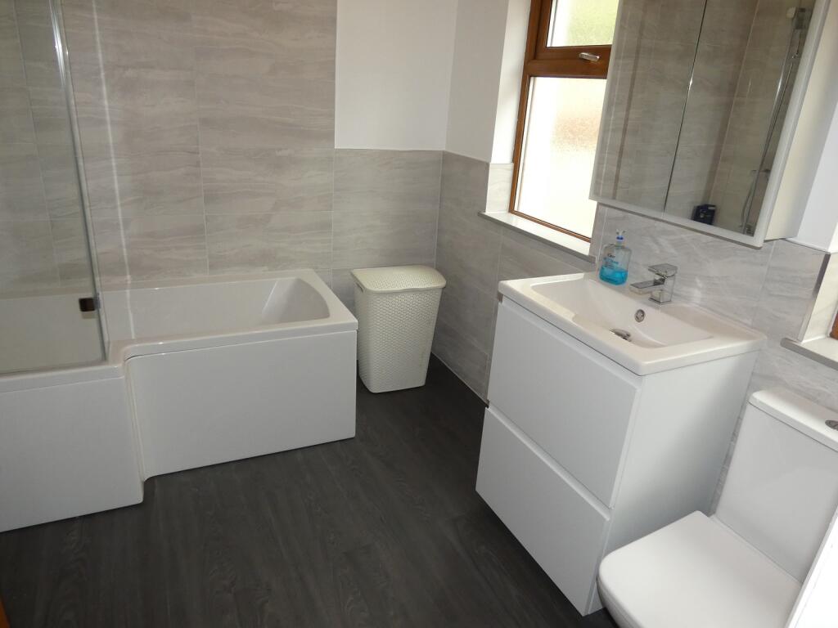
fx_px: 557
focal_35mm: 23
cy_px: 314
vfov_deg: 58.9
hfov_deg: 73.9
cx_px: 419
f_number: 3
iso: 320
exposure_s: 1/125
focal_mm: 4.1
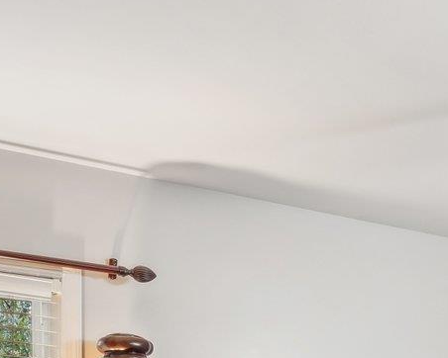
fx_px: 902
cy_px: 506
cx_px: 515
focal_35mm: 68
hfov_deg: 25.5
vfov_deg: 20.0
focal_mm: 16
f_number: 8
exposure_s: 1/3.33
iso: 400
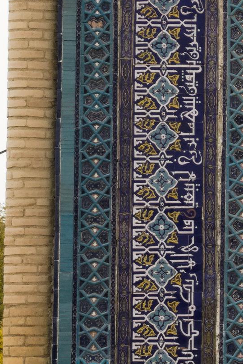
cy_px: 214
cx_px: 786
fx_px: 4813
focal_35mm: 476
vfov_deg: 4.3
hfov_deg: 2.8
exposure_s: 1/250
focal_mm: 25.7
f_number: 5.6
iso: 125
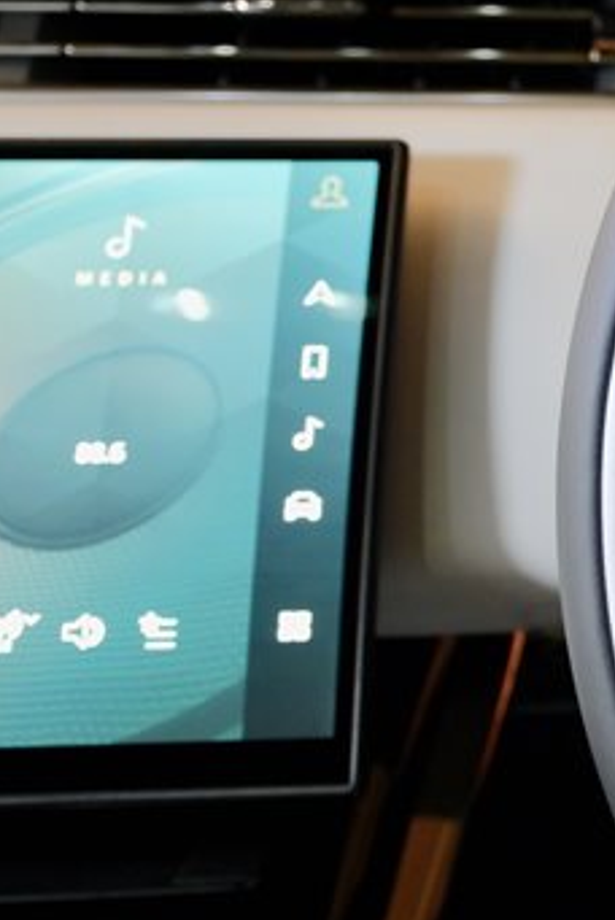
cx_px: 1327
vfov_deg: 23.3
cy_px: 530
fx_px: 2225
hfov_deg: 13.1
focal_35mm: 87
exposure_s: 1/60
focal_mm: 29
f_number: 3.5
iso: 1600
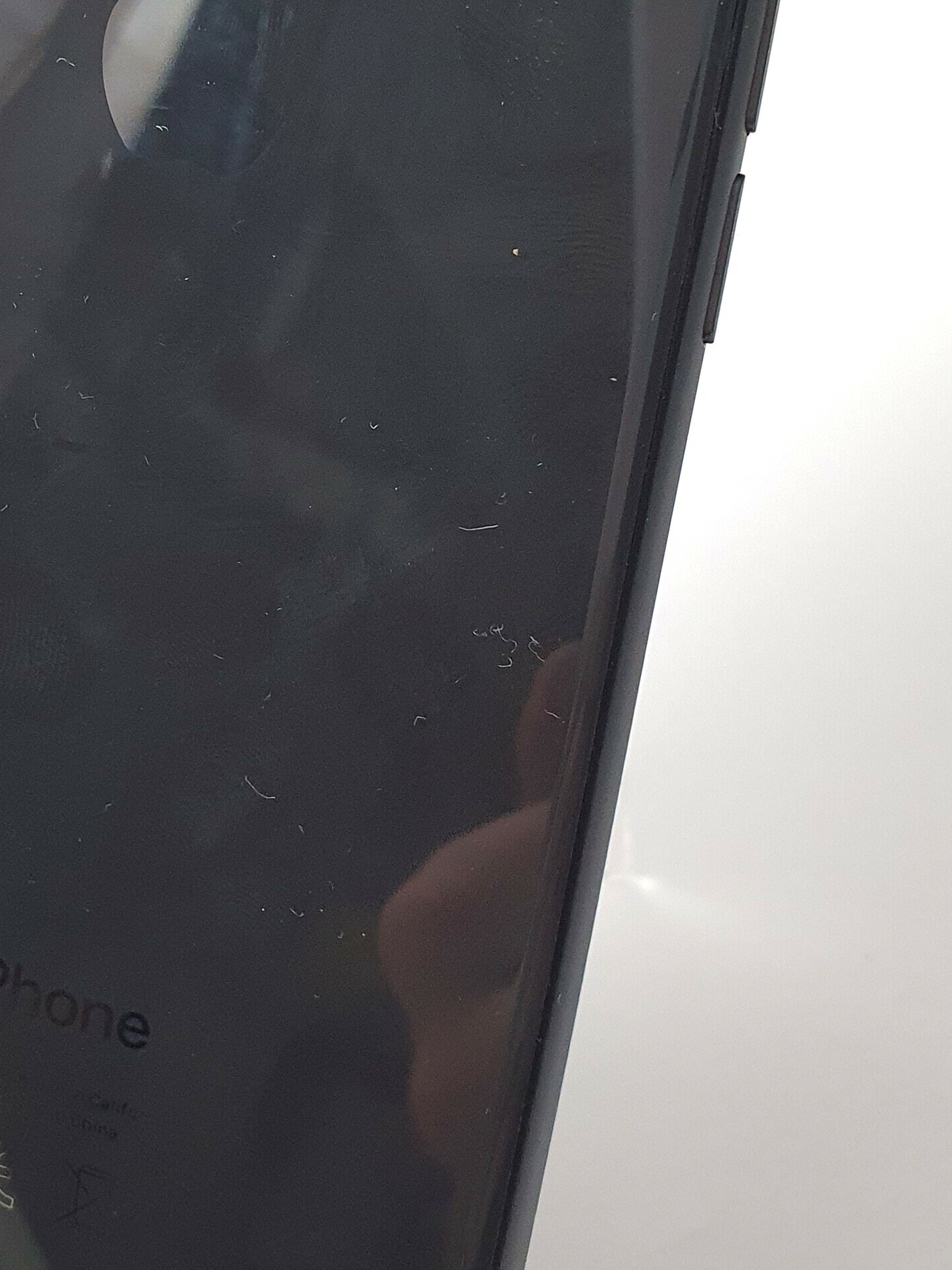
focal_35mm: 55
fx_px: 2016
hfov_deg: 25.9
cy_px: 455
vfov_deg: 34.7
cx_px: 146
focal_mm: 4.32
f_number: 2.4
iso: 160
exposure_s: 1/100
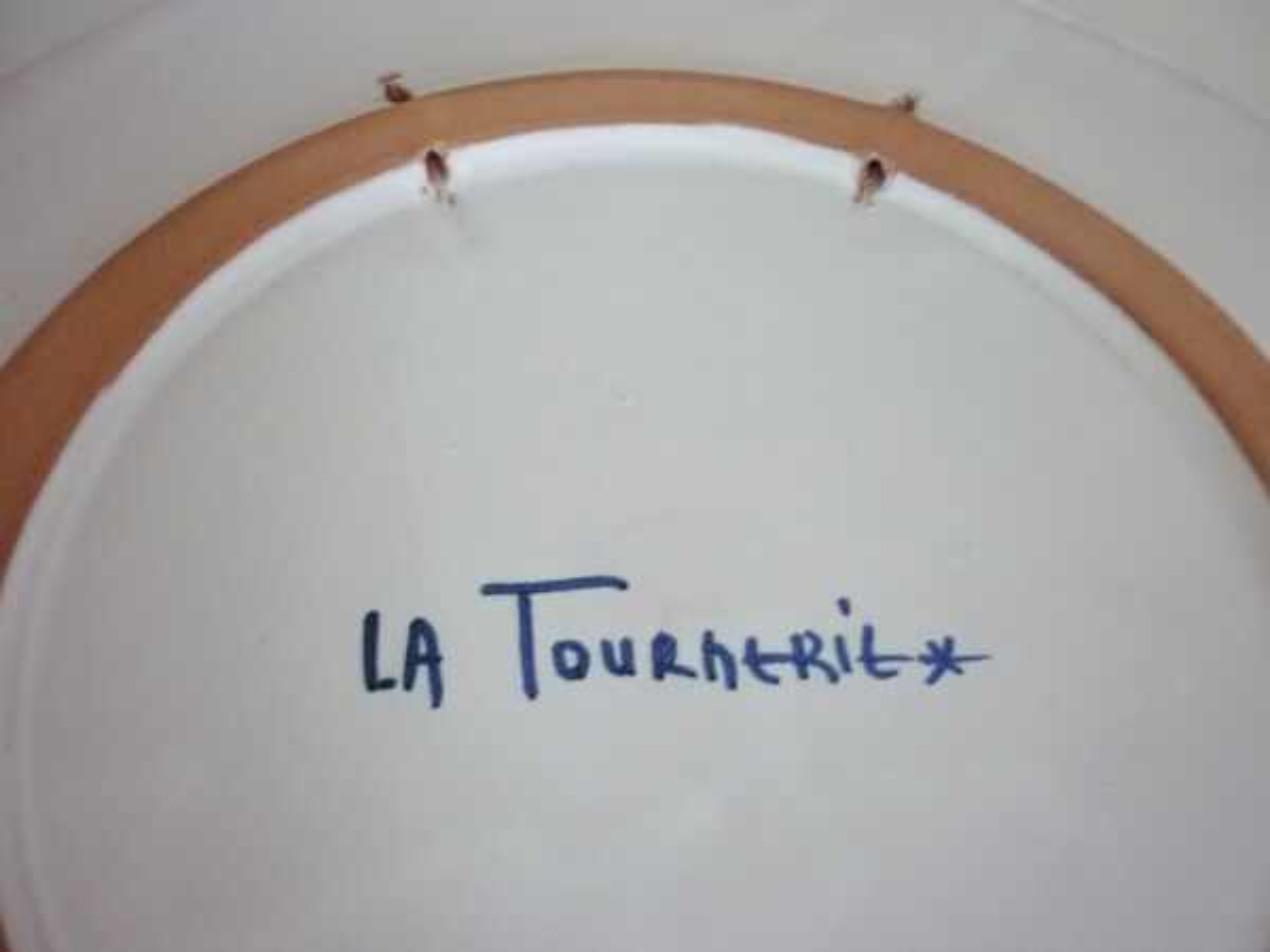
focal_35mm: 33
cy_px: 476
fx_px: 1211
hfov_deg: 55.4
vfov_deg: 42.9
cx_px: 635
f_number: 2.8
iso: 400
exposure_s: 1/30
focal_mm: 5.5
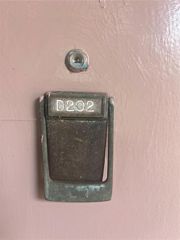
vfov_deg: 67.3
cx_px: 90
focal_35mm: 26
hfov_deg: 53.1
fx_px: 180
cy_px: 120
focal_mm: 5.1
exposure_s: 1/122
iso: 64
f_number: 1.6
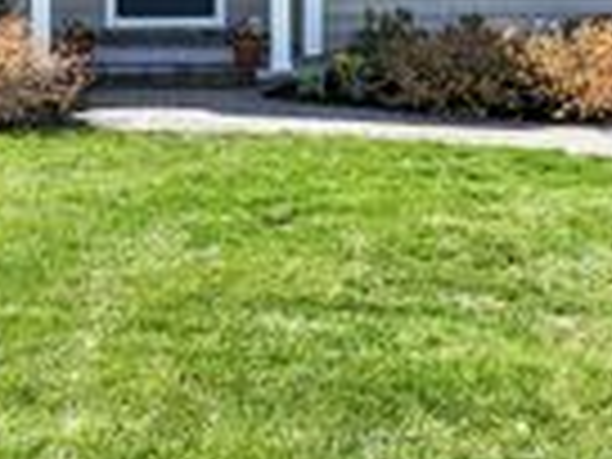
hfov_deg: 22.1
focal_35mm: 88
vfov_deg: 16.2
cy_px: -81
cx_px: 194
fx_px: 1556
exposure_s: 1/800
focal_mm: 12.29
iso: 110
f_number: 2.8
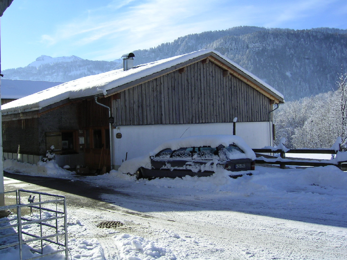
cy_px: 130
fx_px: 361
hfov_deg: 51.4
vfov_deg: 39.7
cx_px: 174
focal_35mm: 36
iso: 50
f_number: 4.8
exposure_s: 1/493
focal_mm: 5.6
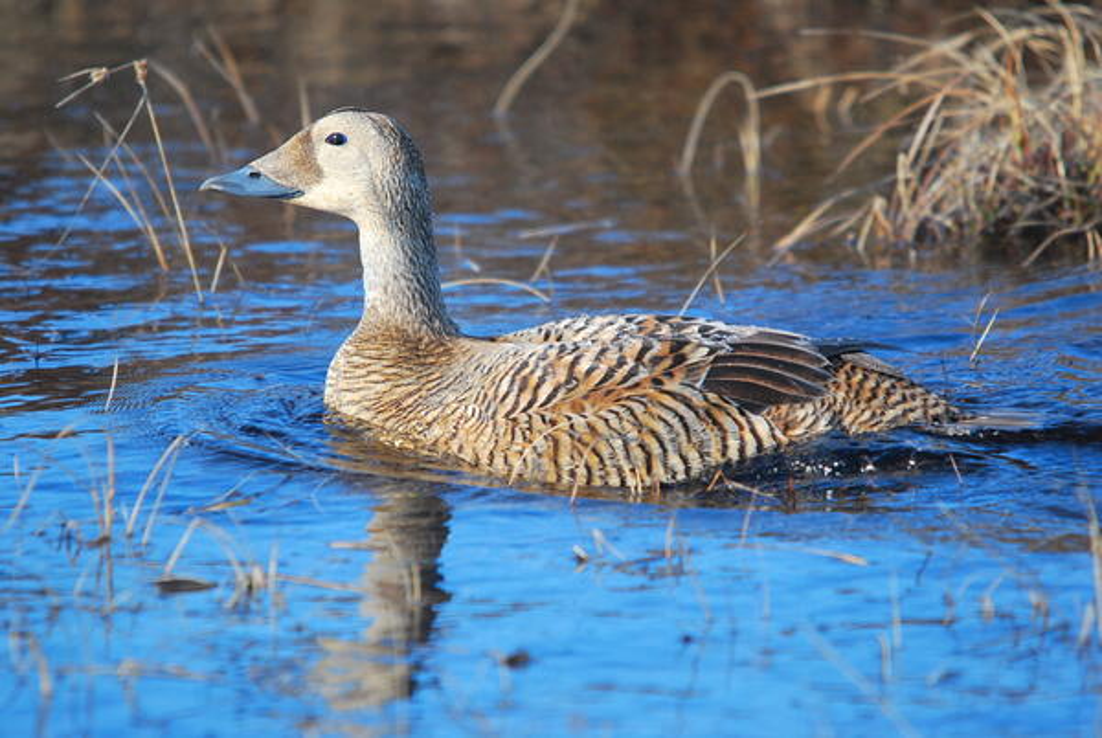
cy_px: 369
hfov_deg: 2.7
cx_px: 551
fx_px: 22992
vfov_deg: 1.8
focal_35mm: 750
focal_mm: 500
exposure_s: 1/500
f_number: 6.3
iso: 400
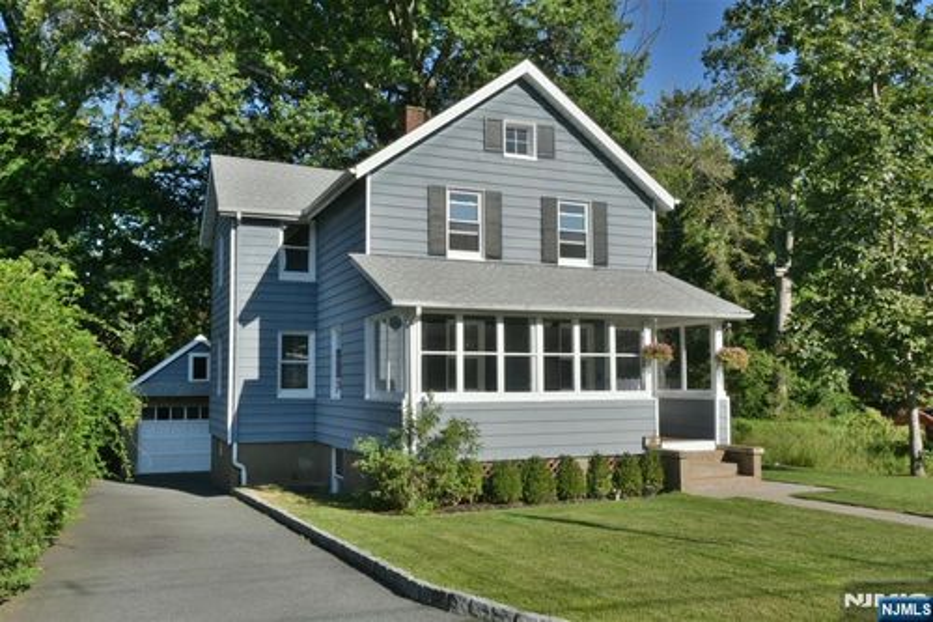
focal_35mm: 28
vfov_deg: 46.4
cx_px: 466
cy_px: 311
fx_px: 725
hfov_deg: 65.5
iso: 125
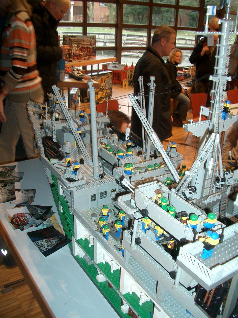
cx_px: 119
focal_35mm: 35
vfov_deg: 52.6
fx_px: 321
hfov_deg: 40.7
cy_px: 159
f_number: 2.6
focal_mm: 5.8
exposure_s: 1/40
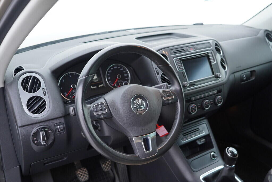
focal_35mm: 36
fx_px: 272
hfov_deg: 53.1
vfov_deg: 36.9
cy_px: 91
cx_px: 136
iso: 200
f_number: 2.8
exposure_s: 1/40
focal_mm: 24
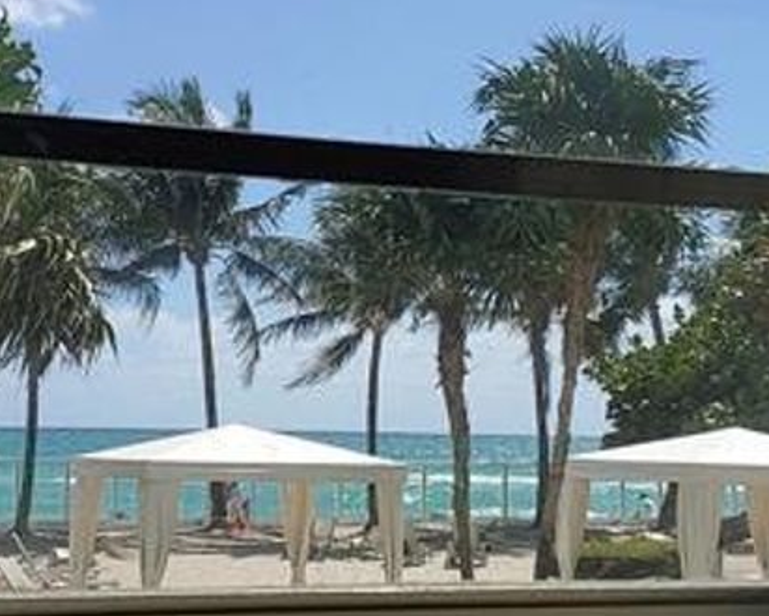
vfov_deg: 19.9
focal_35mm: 77
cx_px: 340
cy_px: 320
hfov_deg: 24.7
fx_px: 1753
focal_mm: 4.23
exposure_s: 1/2778
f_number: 1.5
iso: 50
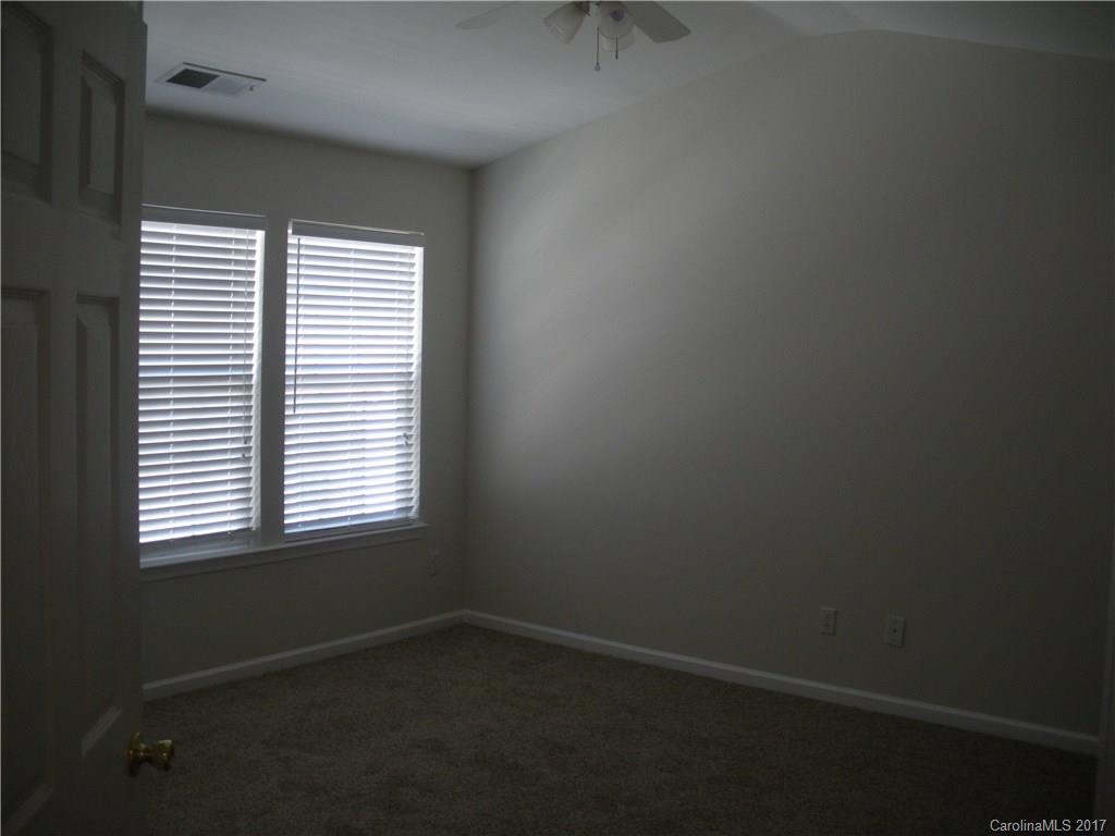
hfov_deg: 51.4
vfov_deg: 39.7
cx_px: 558
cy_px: 418
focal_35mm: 36
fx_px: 1160
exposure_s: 1/59.5
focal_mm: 6.3
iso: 134
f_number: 3.5
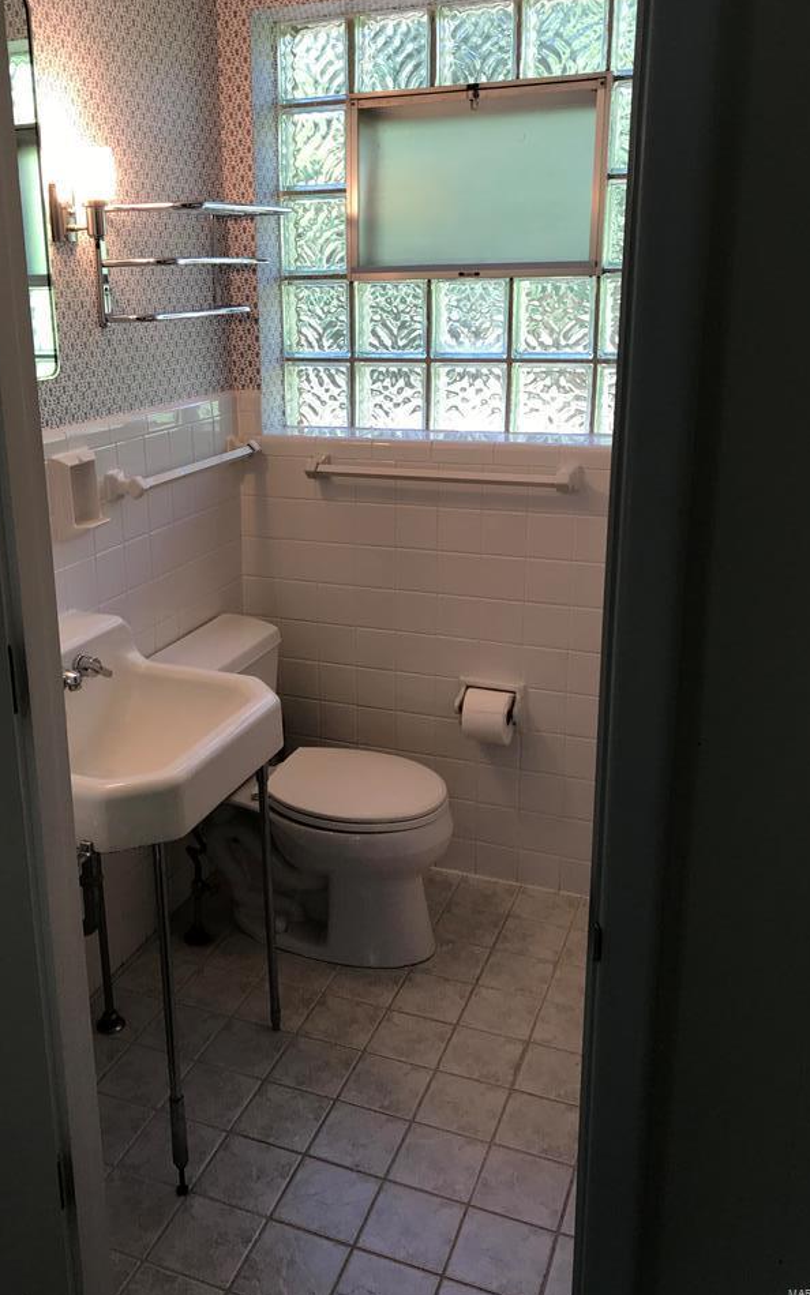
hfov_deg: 39.2
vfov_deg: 59.6
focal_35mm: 32
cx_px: 305
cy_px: 605
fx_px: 1130
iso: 25
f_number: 1.8
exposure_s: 1/60
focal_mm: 3.99
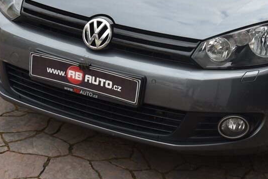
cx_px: 173
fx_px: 656
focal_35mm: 88
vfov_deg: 15.4
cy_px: 20
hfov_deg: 23.0
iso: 500
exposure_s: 1/200
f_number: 7.1
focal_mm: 46
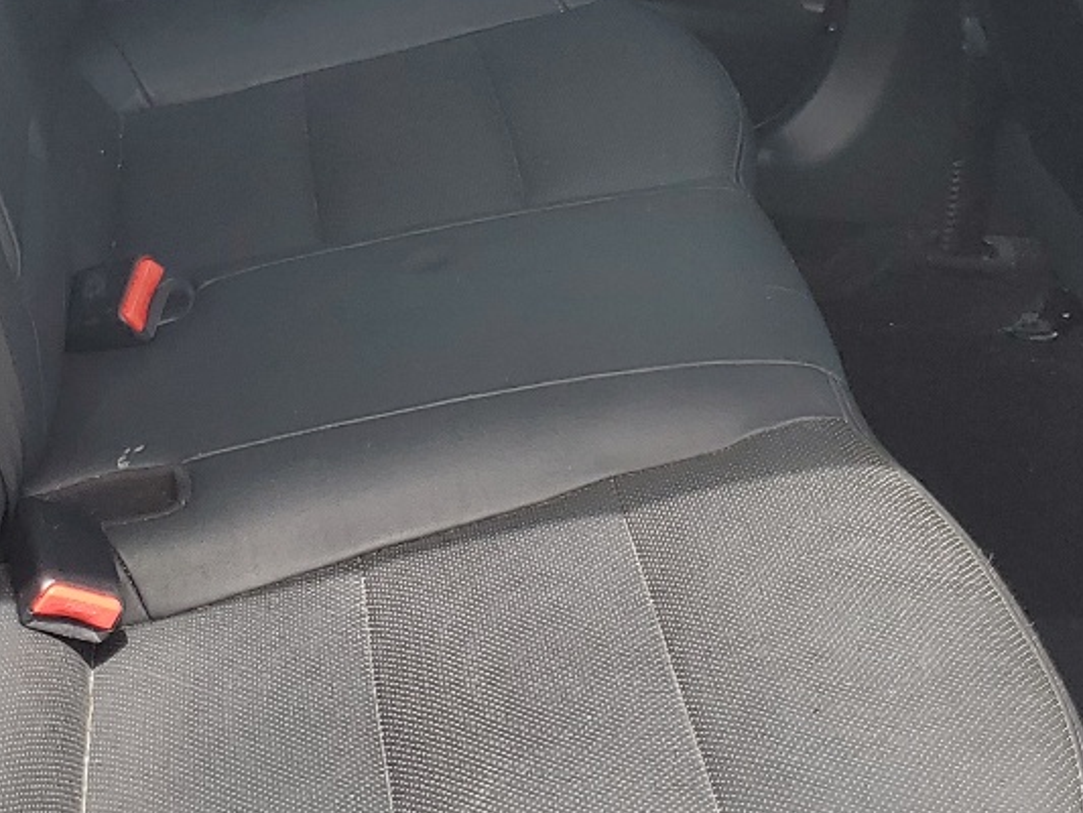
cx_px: 536
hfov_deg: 25.0
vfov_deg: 18.4
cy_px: -6
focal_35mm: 78
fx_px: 2441
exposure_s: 1/625
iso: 50
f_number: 1.5
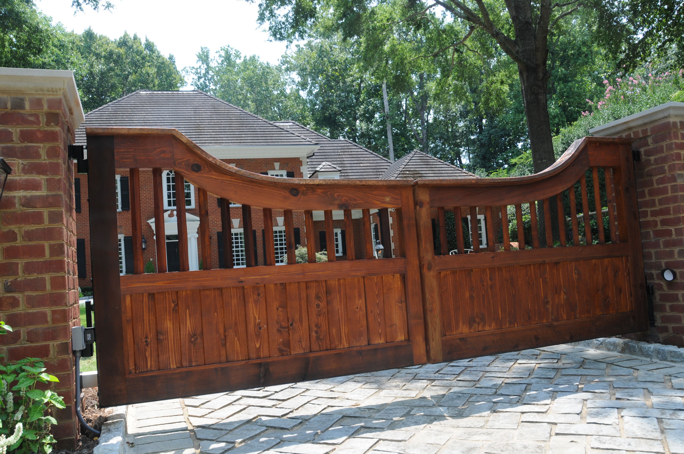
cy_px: 227
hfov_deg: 67.4
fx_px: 512
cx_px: 342
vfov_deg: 47.8
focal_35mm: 27
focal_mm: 18
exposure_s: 1/125
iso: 200
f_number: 8
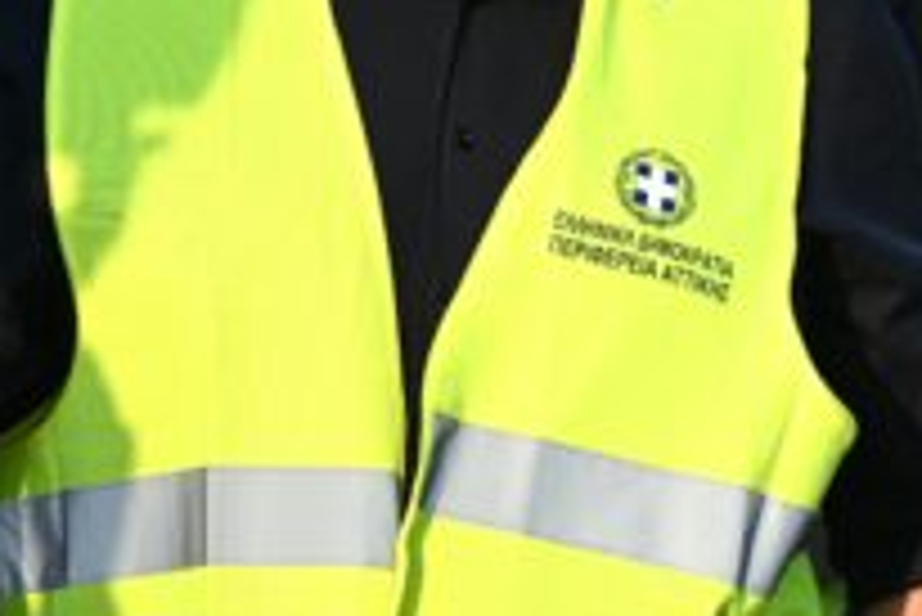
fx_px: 5408
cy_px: 126
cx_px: 841
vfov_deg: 6.5
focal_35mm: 211
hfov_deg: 9.7
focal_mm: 70
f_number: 5.6
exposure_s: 1/250
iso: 100
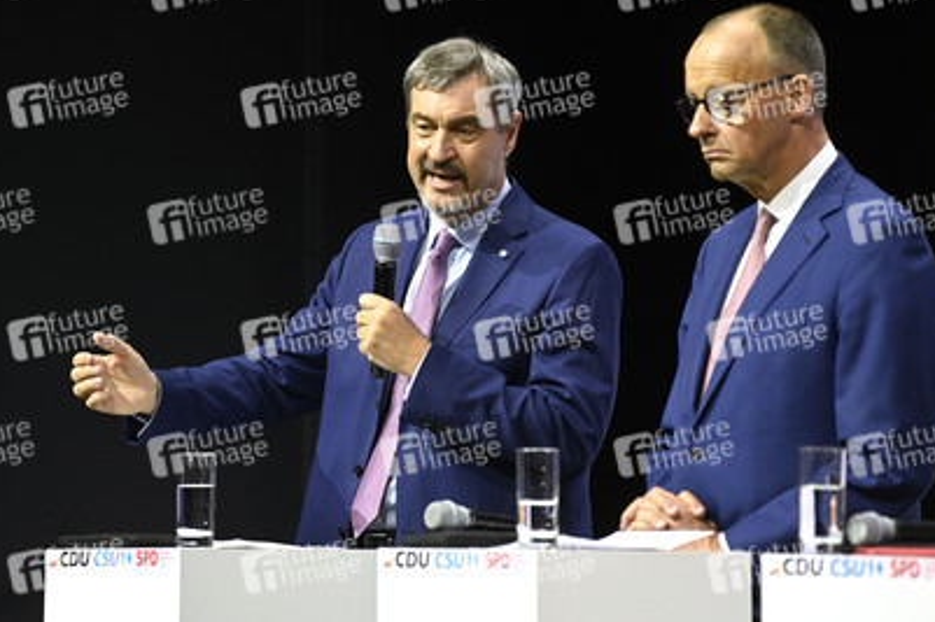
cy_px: 275
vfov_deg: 6.1
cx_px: 472
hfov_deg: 9.2
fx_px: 5841
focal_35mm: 225
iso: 2500
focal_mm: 200
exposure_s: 1/500
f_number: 4
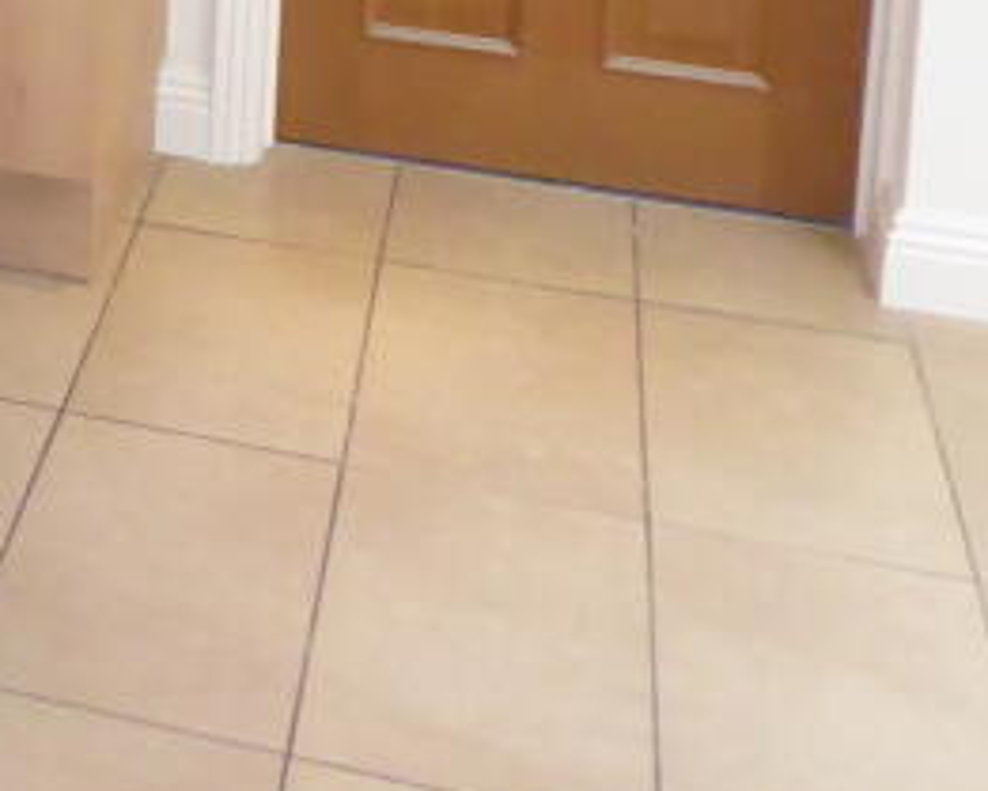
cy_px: -488
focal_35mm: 92
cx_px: -700
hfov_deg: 17.5
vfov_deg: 15.1
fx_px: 2691
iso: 800
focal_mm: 4.3
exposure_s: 1/60
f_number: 3.3
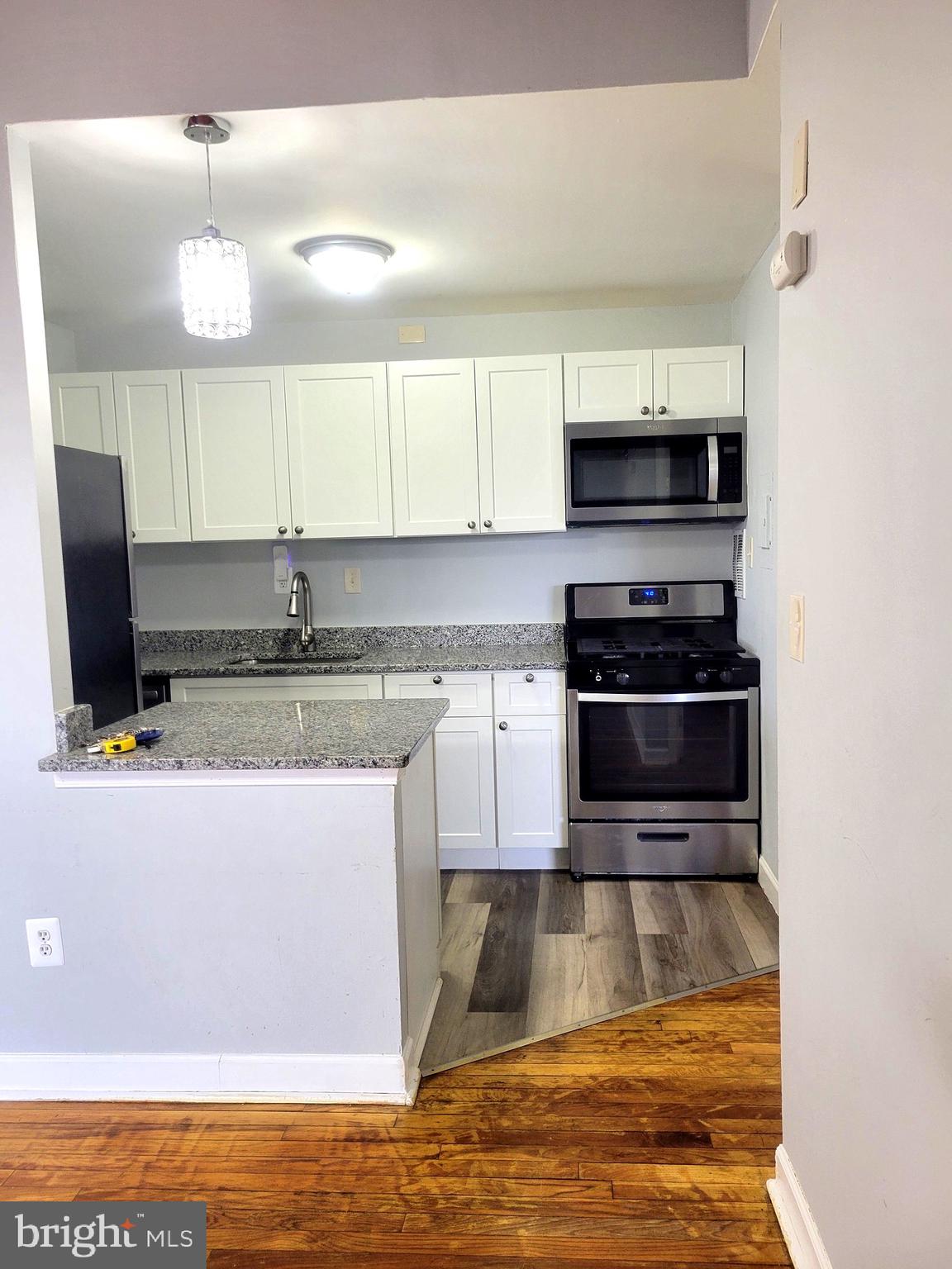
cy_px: 634
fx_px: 953
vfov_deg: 67.3
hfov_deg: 53.1
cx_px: 476
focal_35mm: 26
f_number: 1.8
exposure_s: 1/60
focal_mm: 5.4
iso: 200
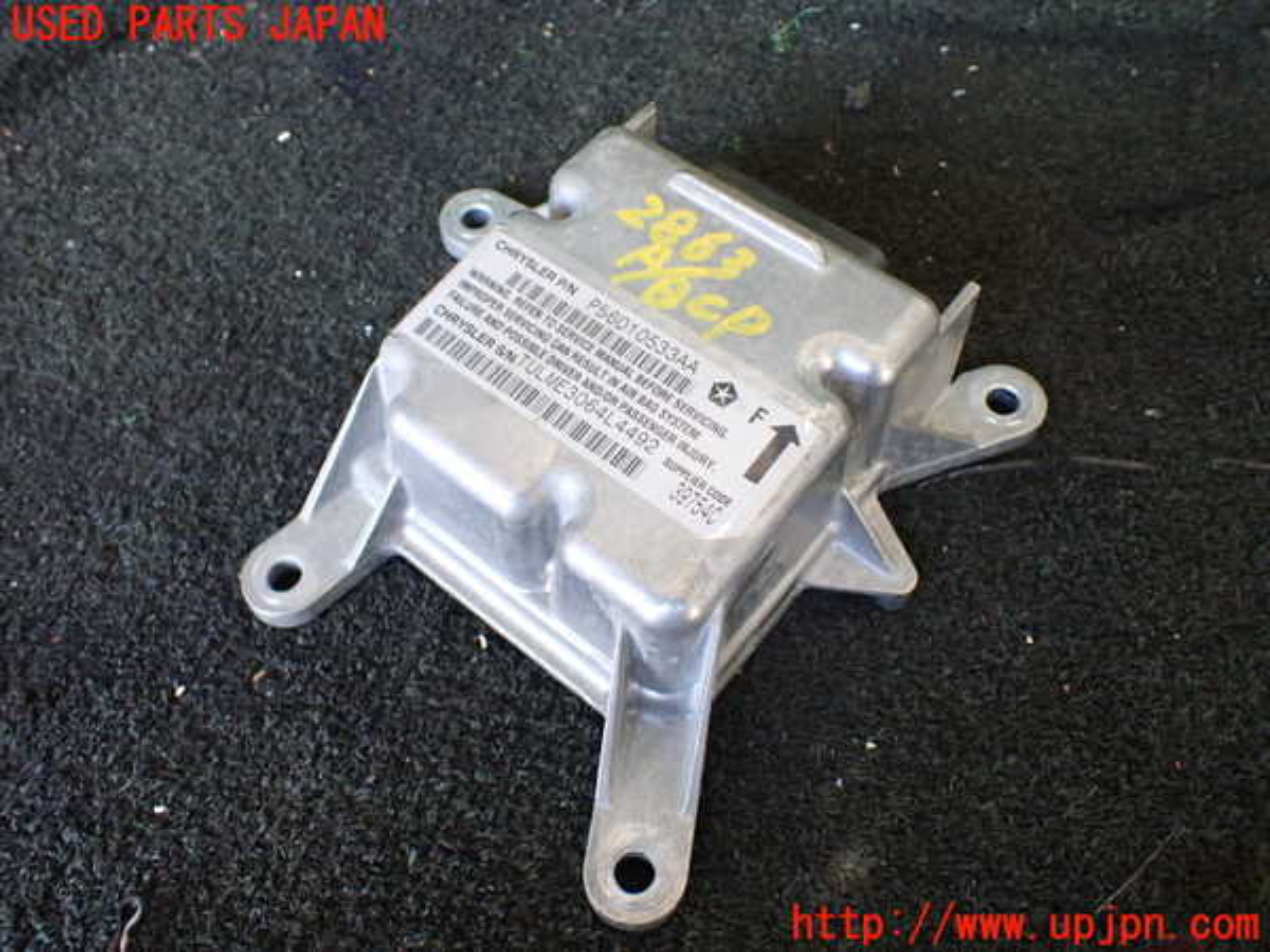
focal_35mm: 30
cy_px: 476
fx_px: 1101
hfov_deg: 60.0
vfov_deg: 46.8
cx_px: 635
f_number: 2.3
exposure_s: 1/125
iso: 800
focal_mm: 5.4
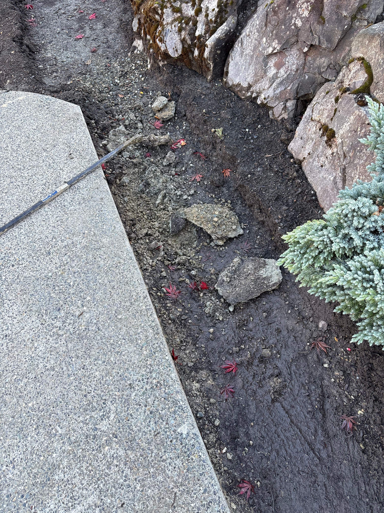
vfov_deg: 67.3
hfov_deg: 53.1
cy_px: 256
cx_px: 192
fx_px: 385
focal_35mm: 26
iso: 40
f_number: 1.6
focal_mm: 5.96
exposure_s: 1/122
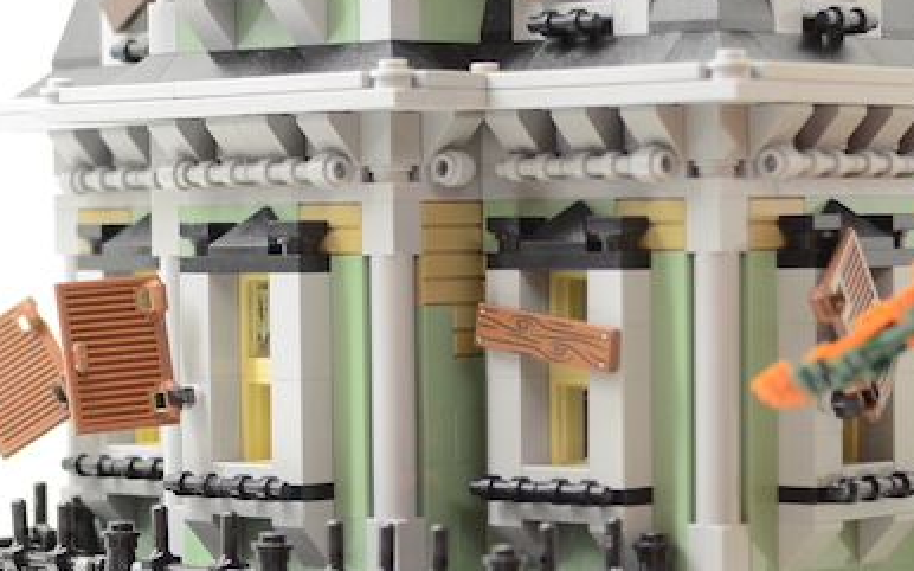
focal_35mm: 138
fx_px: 3444
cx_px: 296
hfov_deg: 15.1
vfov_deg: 9.4
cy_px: 616
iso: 800
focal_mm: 35
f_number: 3.2
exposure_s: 1/40
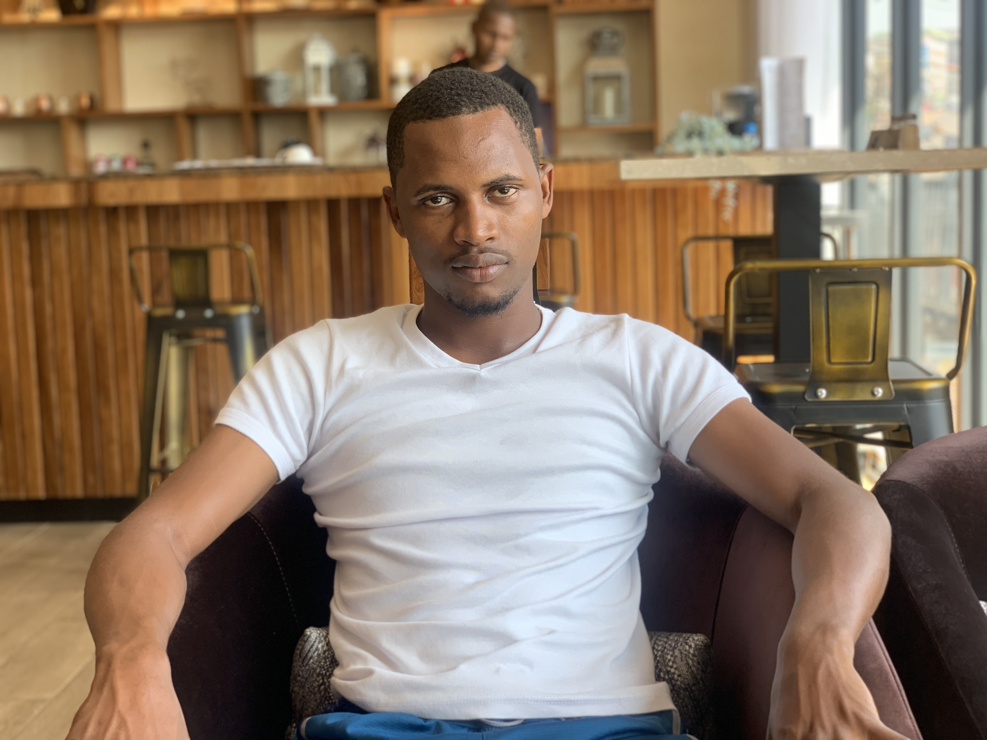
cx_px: 494
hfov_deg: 36.8
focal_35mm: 52
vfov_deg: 28.0
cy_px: 370
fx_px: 1483
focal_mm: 6
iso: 32
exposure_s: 1/100
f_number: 2.4
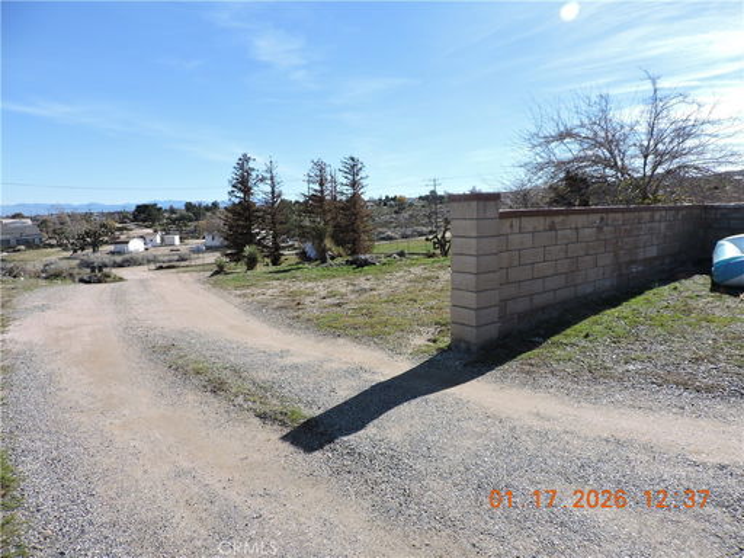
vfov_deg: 56.8
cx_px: 372
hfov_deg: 71.6
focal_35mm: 24
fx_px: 516
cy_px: 279
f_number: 3
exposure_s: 1/1250
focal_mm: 4.3
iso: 100
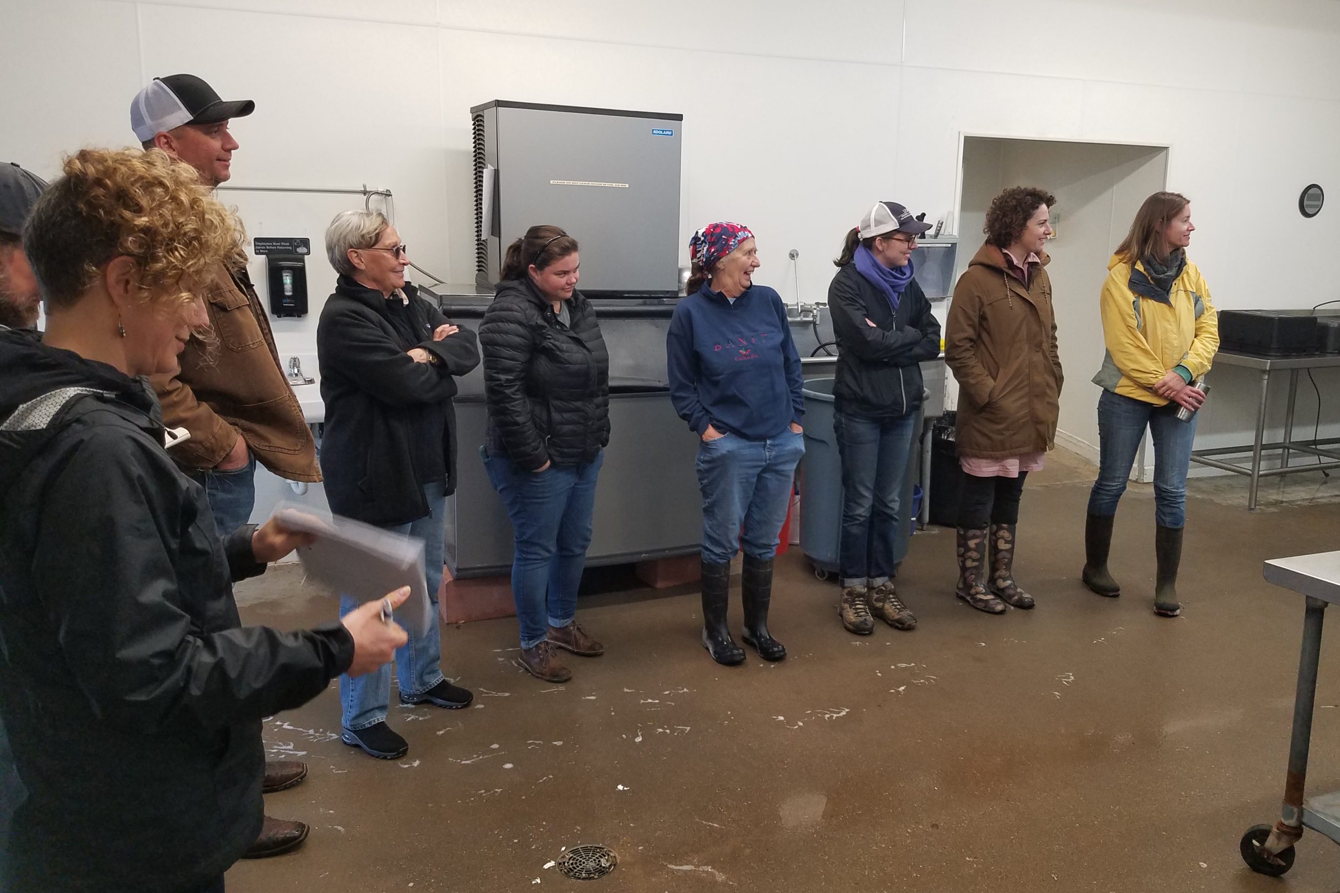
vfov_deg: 46.3
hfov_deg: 65.5
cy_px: 398
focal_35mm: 28
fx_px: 1042
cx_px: 692
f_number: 1.7
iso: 160
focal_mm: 4.2
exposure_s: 1/60
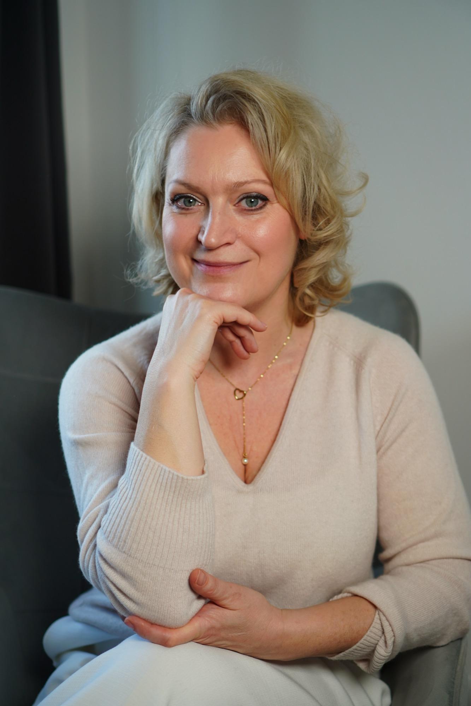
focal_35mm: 52
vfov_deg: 37.9
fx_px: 1030
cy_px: 353
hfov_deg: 25.7
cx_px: 236
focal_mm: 35
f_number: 2
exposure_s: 1/100
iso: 100
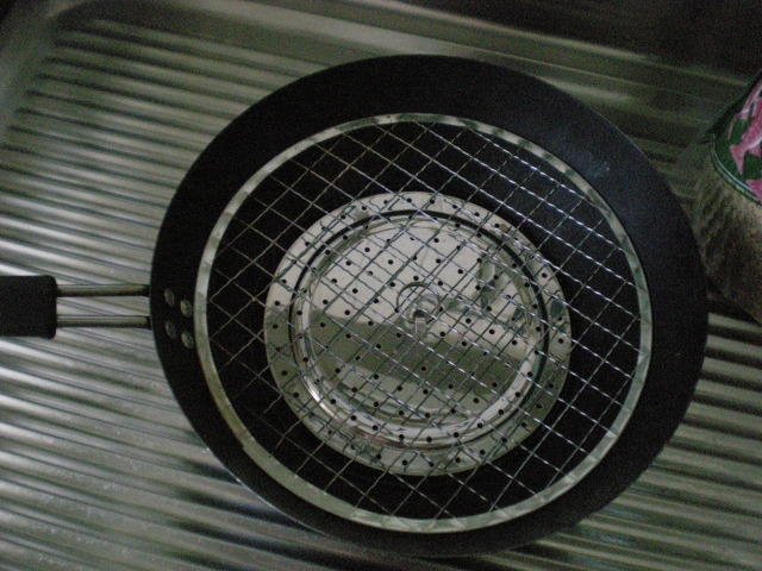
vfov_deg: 37.7
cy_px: 286
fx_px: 836
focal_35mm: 38
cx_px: 381
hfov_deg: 49.0
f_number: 3.1
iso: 1000
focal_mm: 6.3
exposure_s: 1/91
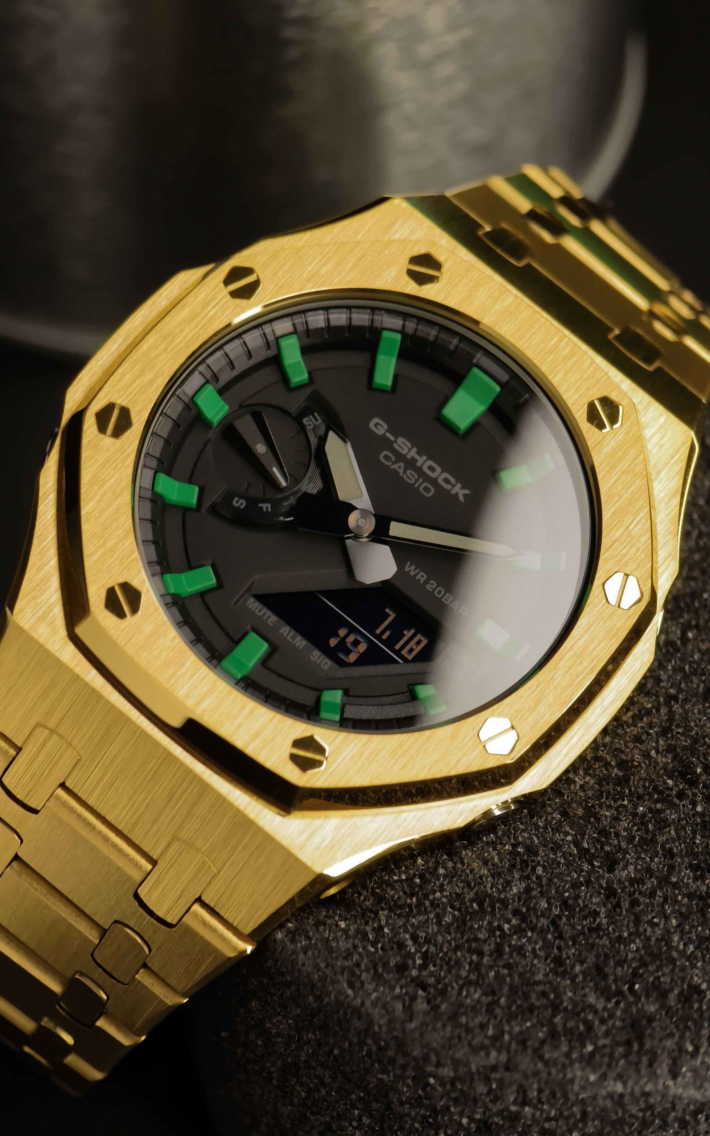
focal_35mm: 109
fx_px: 3374
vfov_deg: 19.1
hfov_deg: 12.0
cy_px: 577
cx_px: 294
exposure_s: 1/50
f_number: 2.5
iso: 400
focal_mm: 16.57
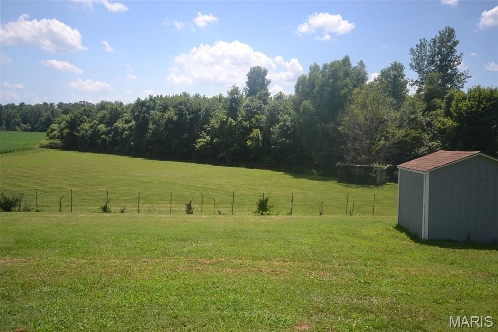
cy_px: 166
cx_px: 249
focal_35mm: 30
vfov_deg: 43.6
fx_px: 415
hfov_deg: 61.9
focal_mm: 20
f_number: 5.6
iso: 140
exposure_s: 1/125
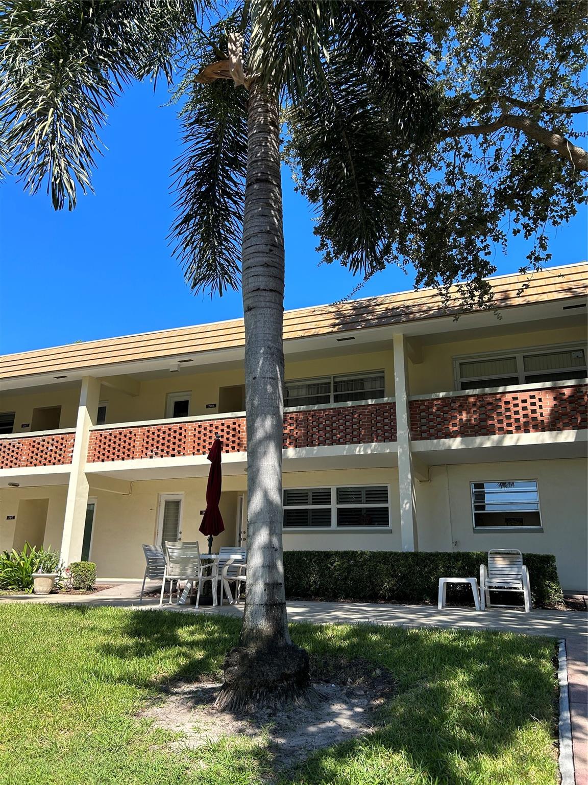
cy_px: 392
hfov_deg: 53.1
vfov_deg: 67.3
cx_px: 294
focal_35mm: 26
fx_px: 589
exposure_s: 1/1669
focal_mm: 5.7
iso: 50
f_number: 1.5
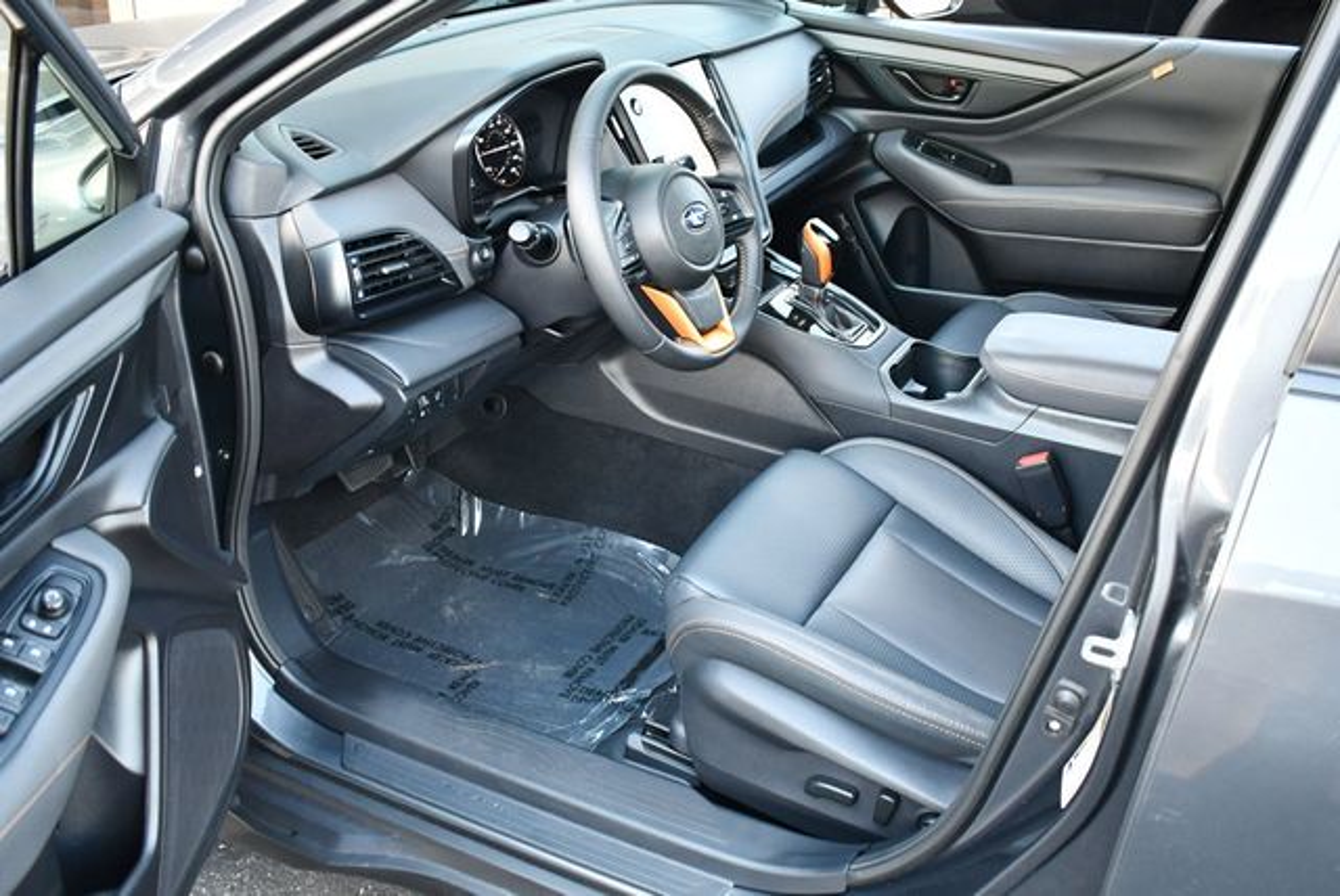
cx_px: 670
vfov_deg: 36.9
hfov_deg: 53.1
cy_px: 448
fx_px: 1341
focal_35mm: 36
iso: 1100
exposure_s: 1/125
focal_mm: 18
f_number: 3.5
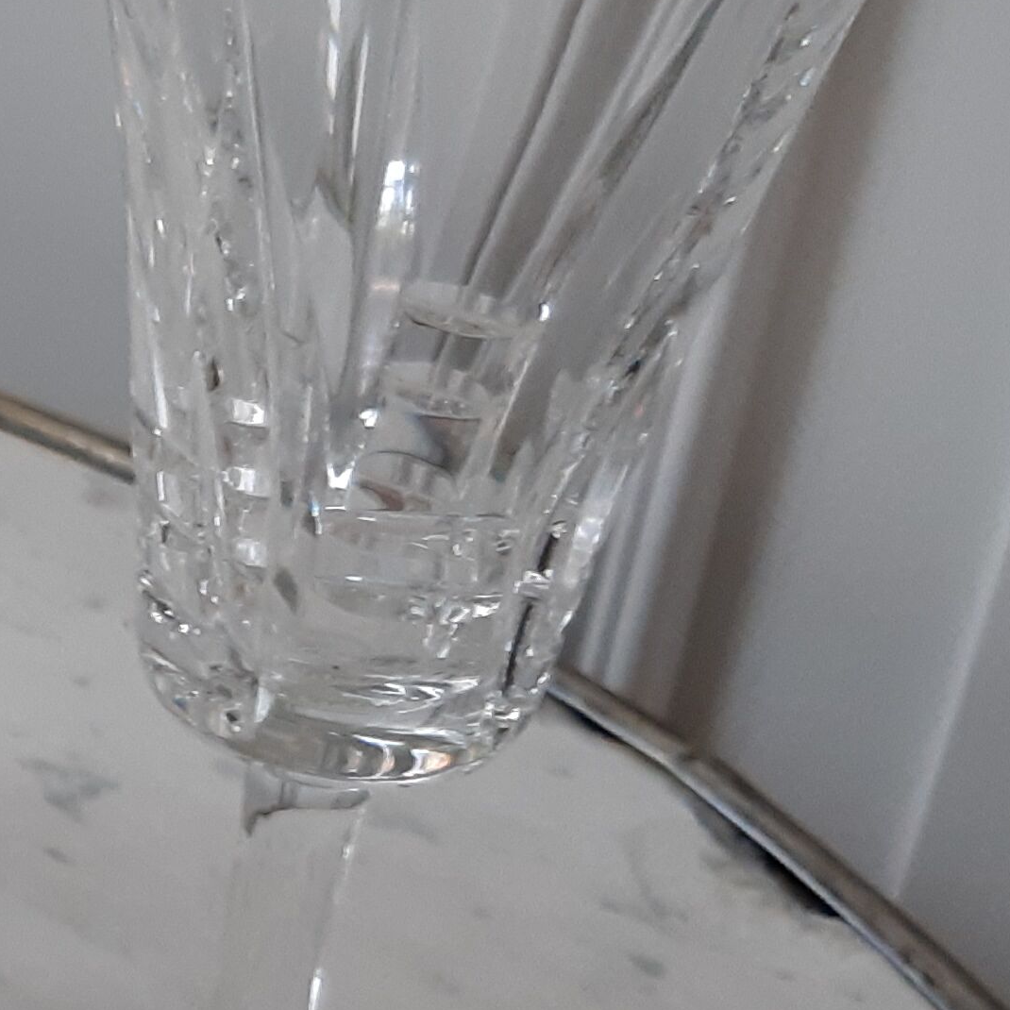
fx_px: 3268
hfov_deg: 15.7
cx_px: -652
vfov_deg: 17.6
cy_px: 411
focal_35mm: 99
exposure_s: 1/50
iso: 125
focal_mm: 3.92
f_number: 1.7
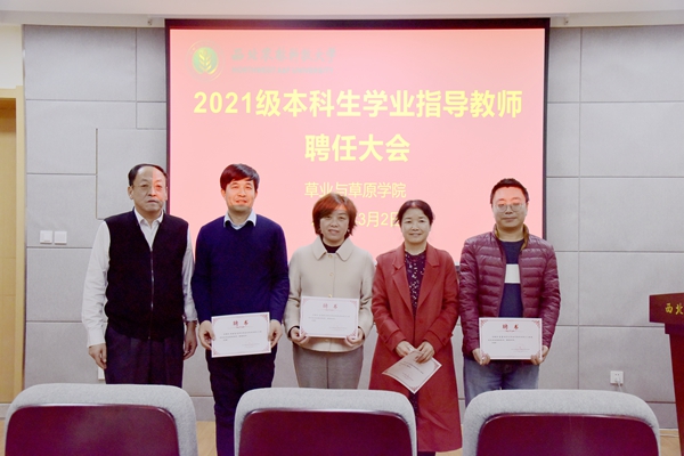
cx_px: 342
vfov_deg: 38.9
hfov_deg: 55.8
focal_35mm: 34
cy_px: 228
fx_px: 646
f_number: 7.1
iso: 1600
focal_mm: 34
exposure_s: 1/200
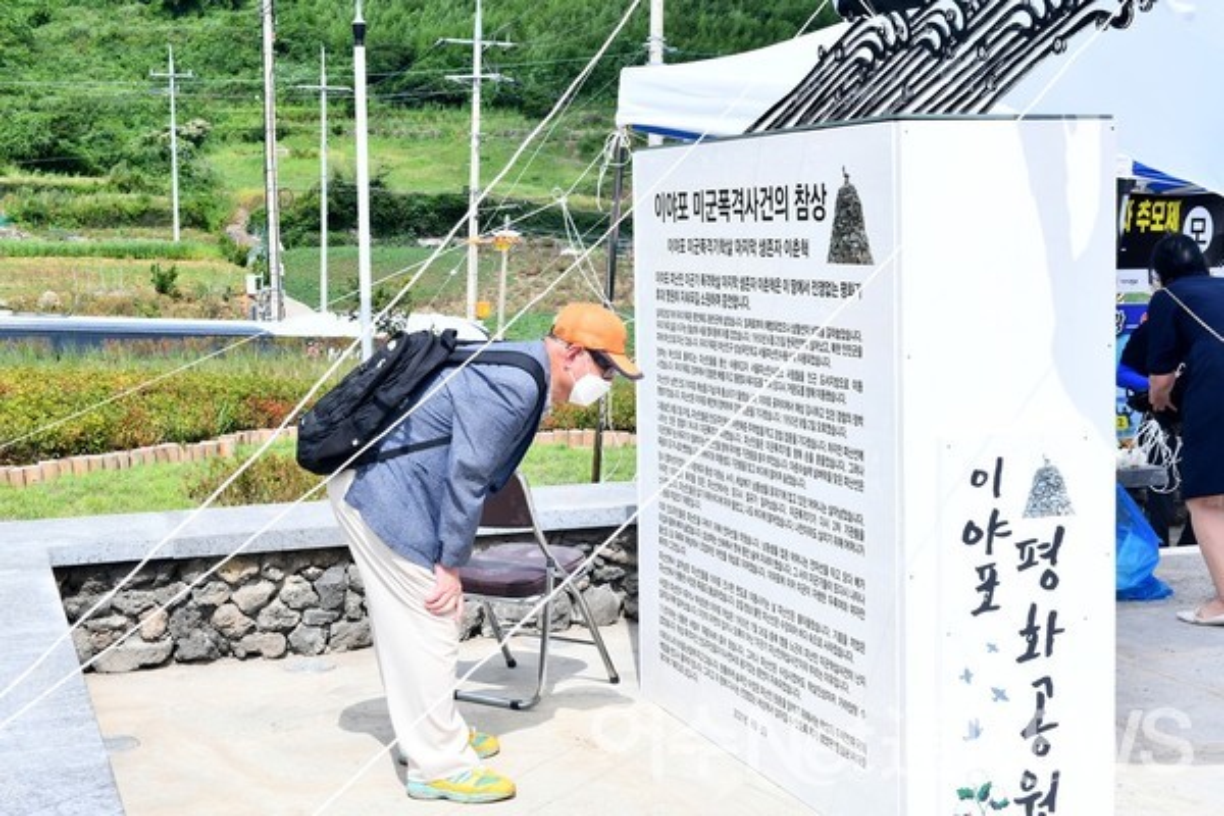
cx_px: 612
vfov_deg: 27.0
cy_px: 408
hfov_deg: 39.6
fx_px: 1700
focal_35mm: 50
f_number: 11
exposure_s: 1/250
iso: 320
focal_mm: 50
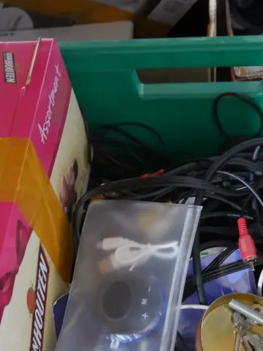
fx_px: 607
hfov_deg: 24.4
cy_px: 360
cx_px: 169
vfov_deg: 29.8
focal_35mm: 60
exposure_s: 1/25
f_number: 3.5
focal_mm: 14
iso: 3200
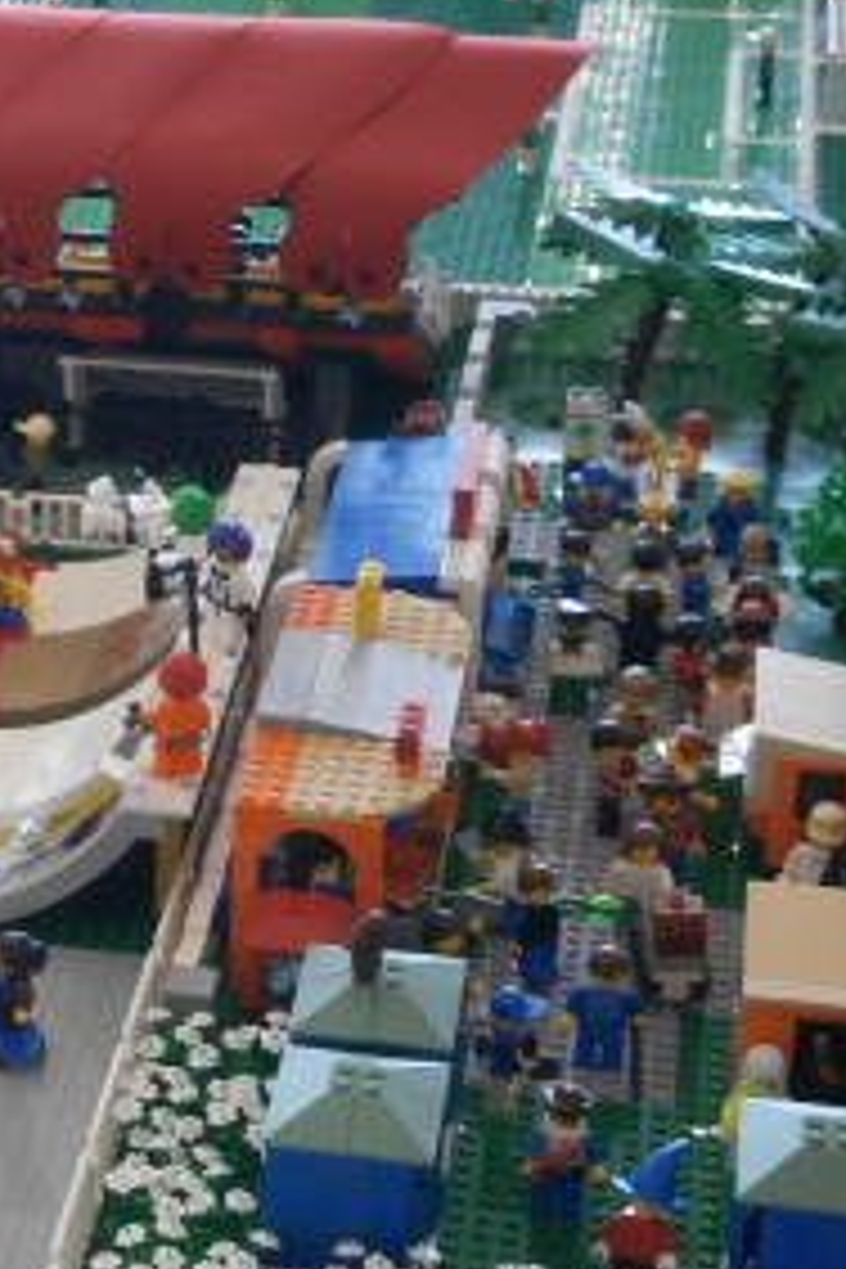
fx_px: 3278
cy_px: 693
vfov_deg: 21.9
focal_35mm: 93
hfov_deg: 14.3
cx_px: -171
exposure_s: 1/20
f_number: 3.4
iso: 200
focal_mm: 8.3
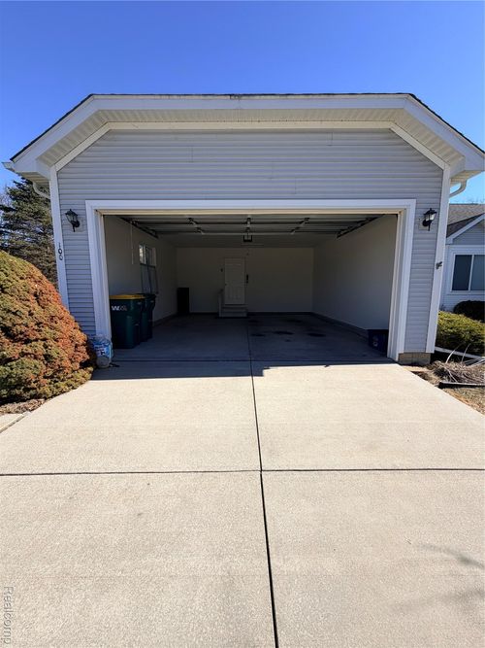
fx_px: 262
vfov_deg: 102.1
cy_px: 324
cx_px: 242
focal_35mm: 14
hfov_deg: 85.7
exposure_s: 1/770
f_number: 2.2
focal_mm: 2.22
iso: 25
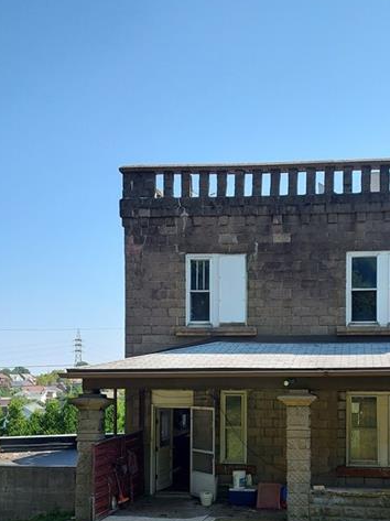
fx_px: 587
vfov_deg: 46.9
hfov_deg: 36.2
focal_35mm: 39
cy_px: 360
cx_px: 275
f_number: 1.8
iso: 40
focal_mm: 4.6
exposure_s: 1/696
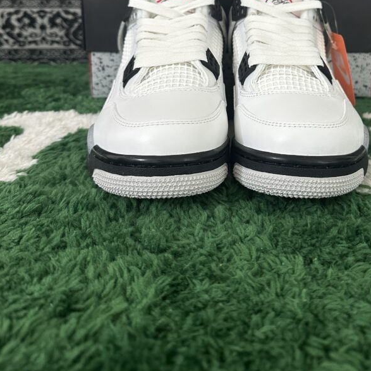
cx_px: 241
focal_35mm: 37
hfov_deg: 44.4
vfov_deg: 42.1
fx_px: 449
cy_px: 54
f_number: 1.78
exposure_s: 1/50
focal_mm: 6.86
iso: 200
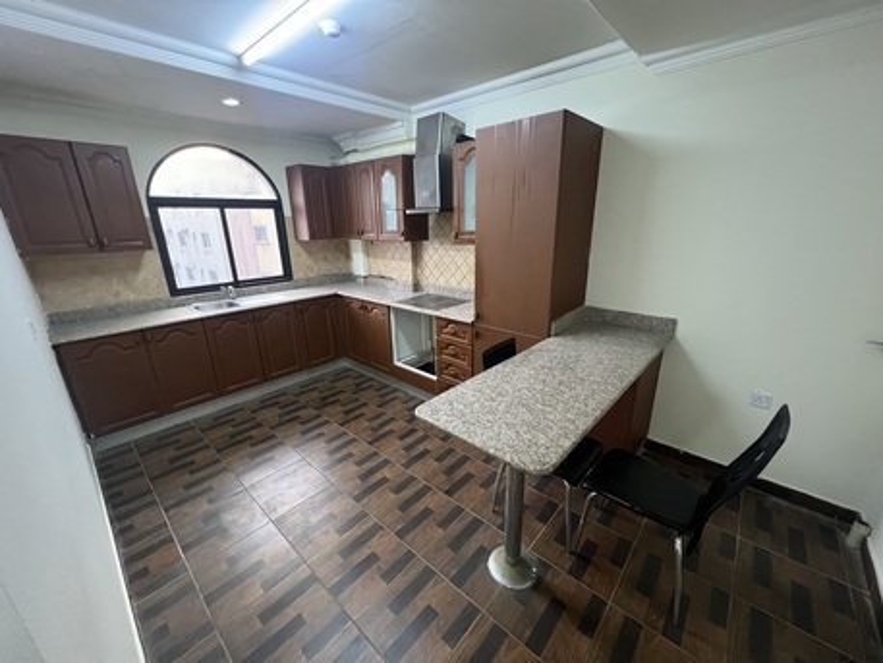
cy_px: 332
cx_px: 442
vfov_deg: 89.9
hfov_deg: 106.2
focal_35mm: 13
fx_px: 332
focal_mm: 1.57
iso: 640
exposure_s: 1/50
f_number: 1.8
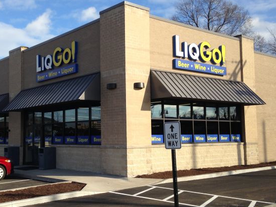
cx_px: 108
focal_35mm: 48
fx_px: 383
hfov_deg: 39.4
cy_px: 105
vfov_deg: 30.3
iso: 50
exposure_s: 1/1063
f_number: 2.4
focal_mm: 4.12
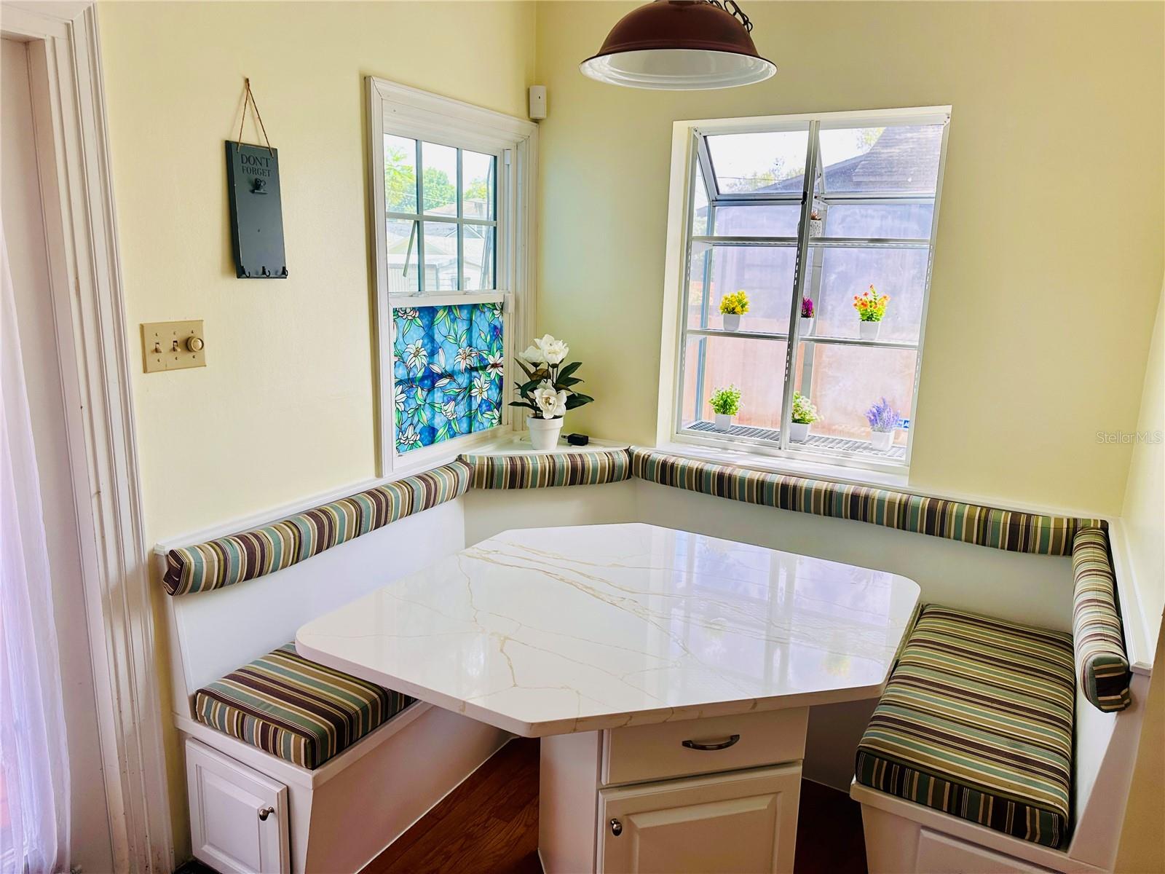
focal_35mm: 24
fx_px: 808
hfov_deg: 71.6
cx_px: 582
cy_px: 437
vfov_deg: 56.8
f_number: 1.78
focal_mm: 6.86
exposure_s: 1/168
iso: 80
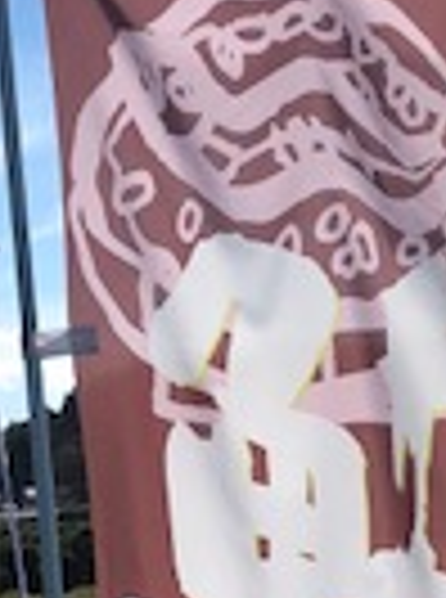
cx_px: 396
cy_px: 540
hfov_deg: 10.5
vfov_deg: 14.0
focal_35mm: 140
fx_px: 2417
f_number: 1.8
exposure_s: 1/3745
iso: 20
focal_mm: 3.99
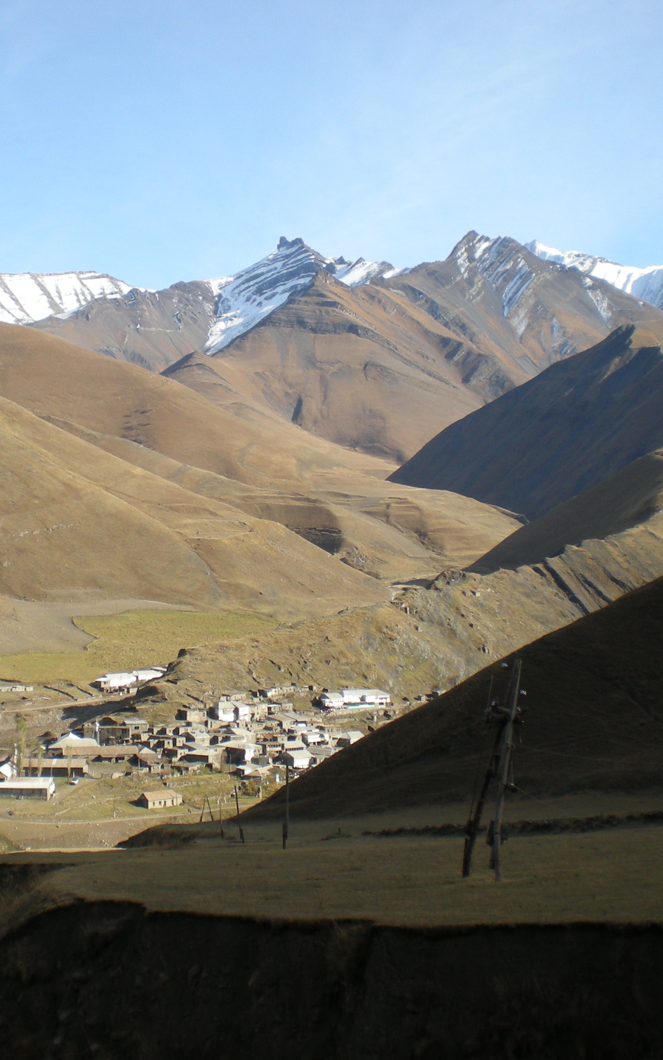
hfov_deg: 23.9
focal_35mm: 54
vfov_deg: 37.5
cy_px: 531
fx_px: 1561
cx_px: 216
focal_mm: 6.3
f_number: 4.6
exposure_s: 1/213
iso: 64
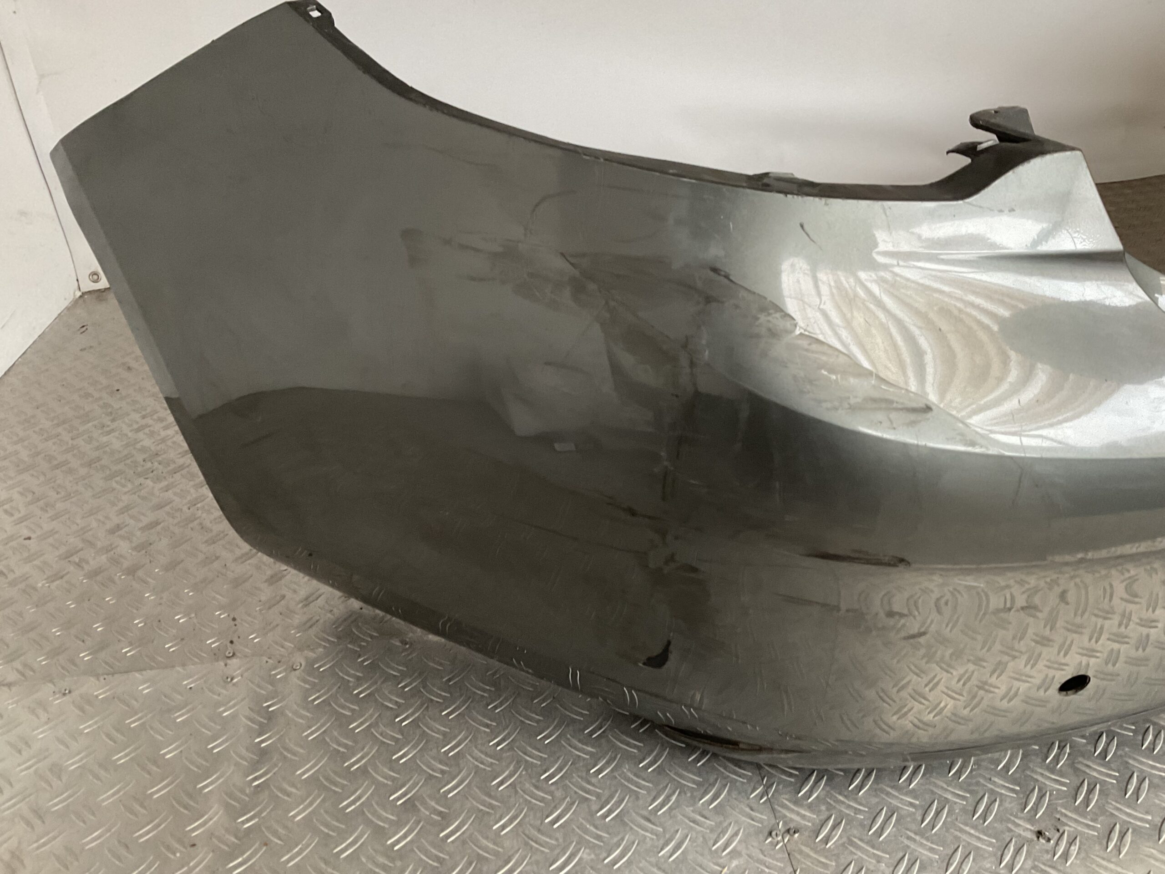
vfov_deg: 48.2
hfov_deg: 61.7
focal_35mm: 29
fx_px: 976
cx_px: 582
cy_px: 437
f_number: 1.8
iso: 125
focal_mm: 3
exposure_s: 1/50
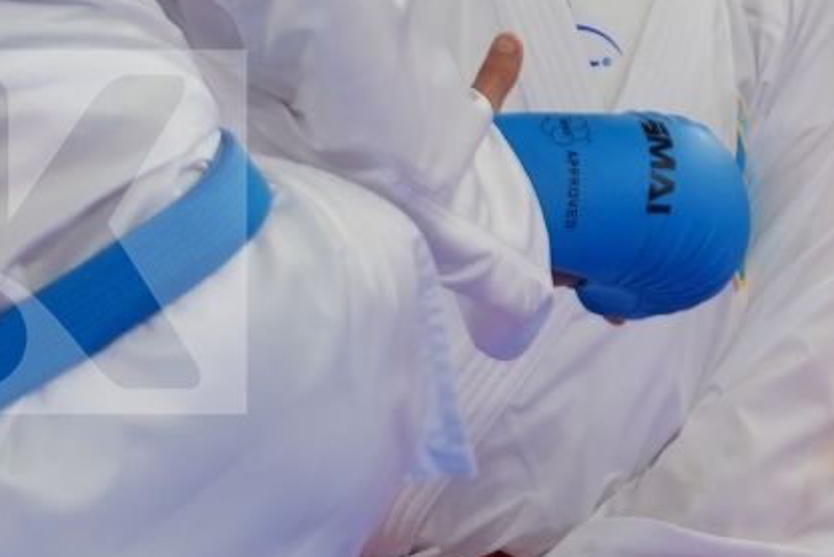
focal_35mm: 1297
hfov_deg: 1.6
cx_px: 740
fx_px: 30067
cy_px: 232
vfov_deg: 1.1
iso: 400
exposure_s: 1/1000
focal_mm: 200
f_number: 2.8
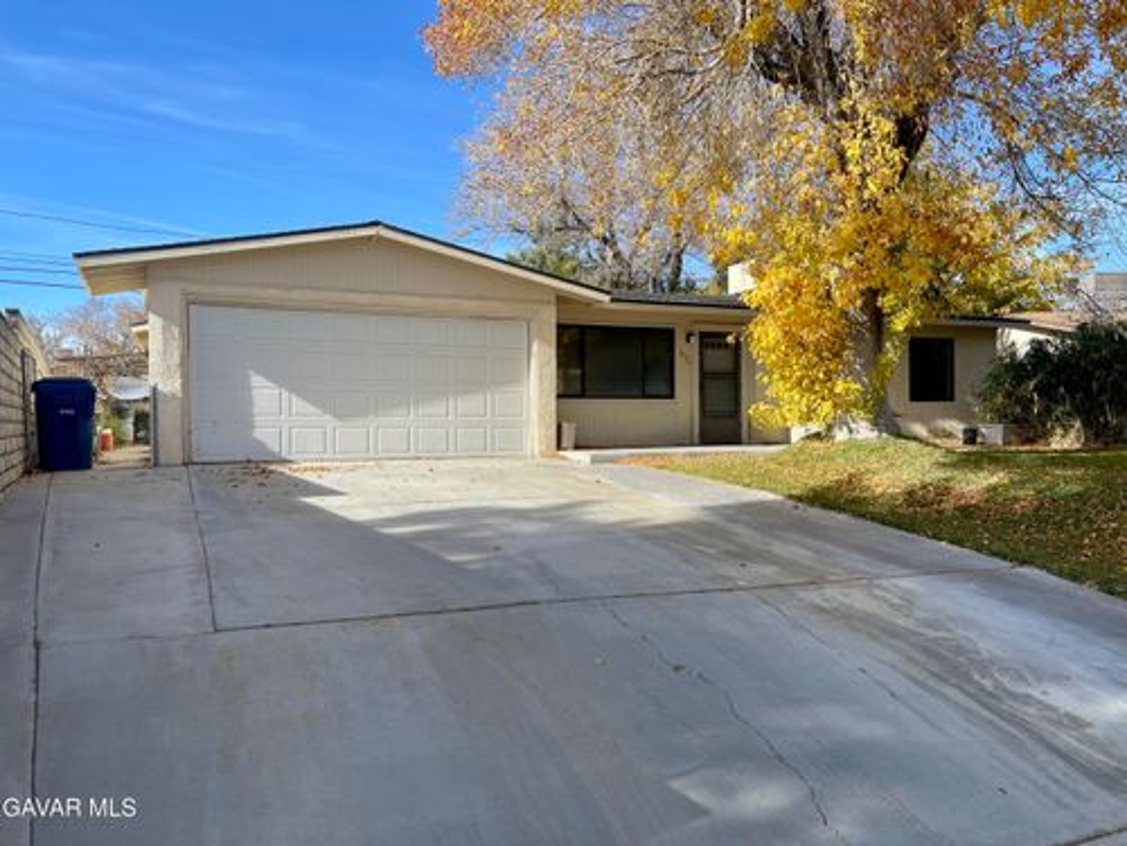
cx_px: 564
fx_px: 814
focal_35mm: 25
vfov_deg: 54.9
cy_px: 423
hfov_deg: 69.4
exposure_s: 1/2012
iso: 32
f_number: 1.6
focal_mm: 5.1
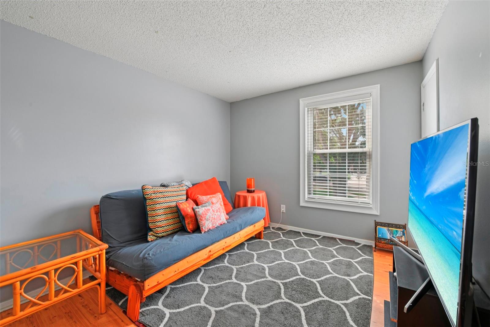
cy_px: 164
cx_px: 245
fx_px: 191
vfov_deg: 81.2
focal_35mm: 14
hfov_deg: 104.3
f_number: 8
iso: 400
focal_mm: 14
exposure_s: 1/15
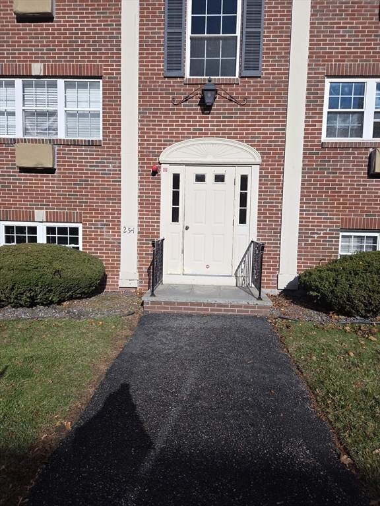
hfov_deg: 58.9
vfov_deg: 73.9
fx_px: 337
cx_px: 190
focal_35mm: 23
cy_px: 253
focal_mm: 5.4
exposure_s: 1/2985
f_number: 1.8
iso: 25
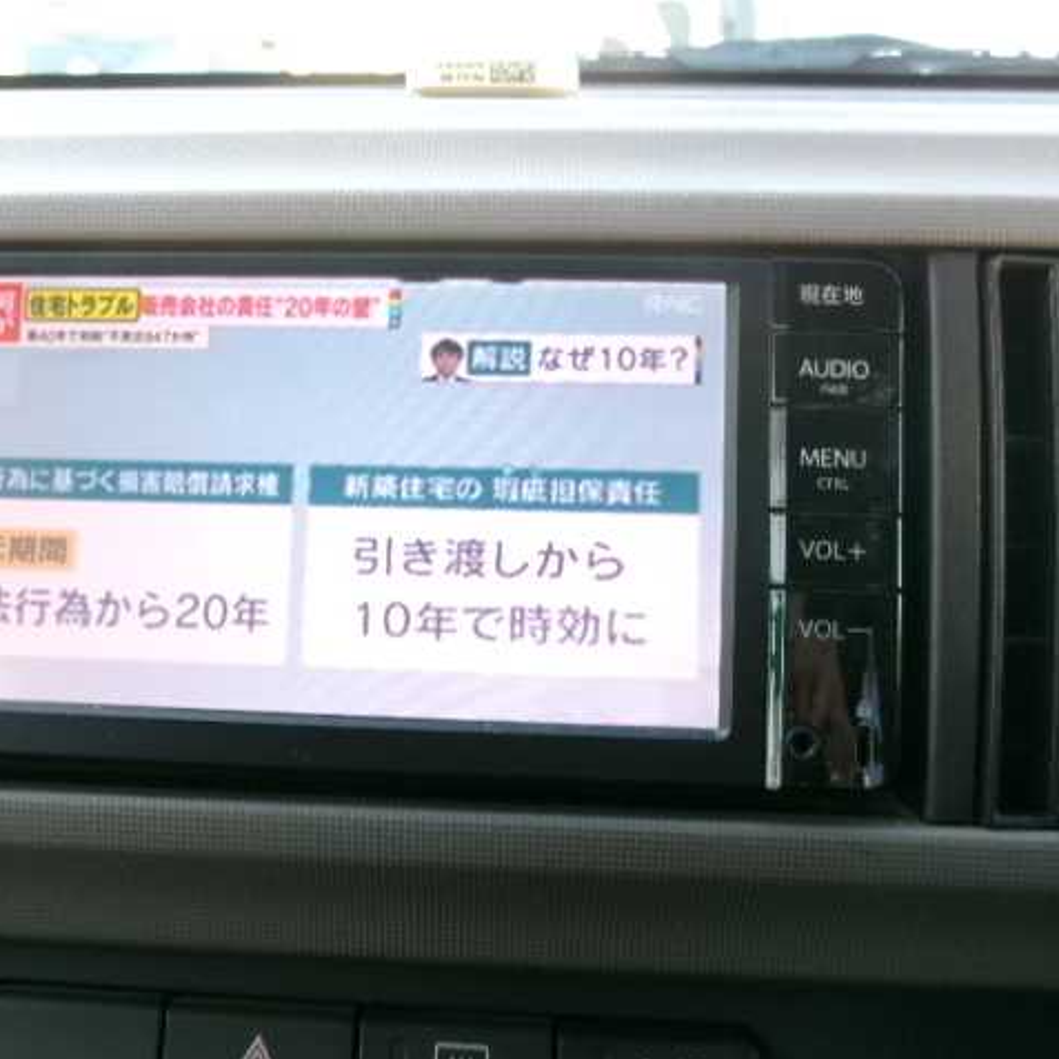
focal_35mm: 51
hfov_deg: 33.2
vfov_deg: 33.4
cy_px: 531
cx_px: 386
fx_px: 1765
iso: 167
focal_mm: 7.8
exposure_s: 1/34
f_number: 4.7
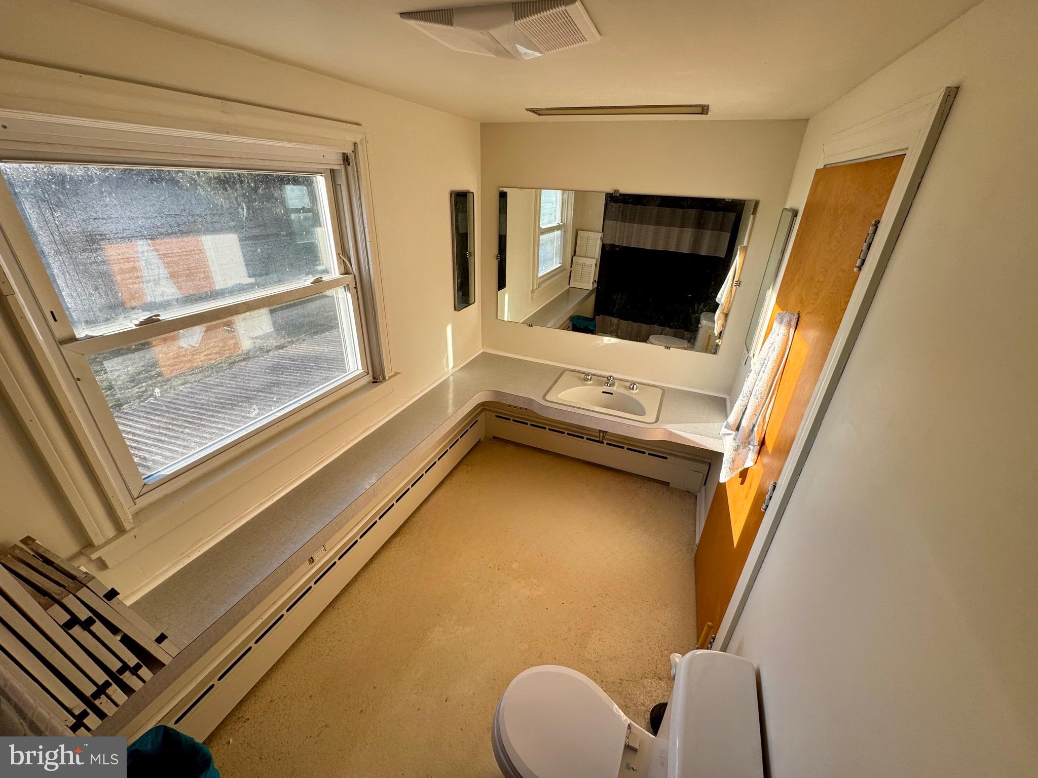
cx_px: 519
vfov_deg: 85.7
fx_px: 420
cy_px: 389
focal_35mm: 14
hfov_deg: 102.1
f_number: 2.2
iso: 40
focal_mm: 2.22
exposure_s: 1/253
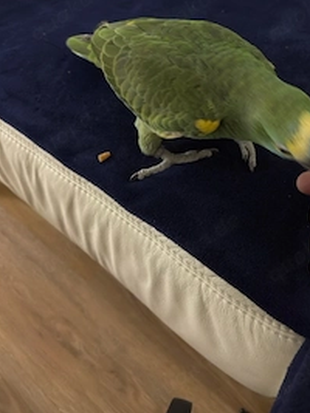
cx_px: 228
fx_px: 430
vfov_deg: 50.6
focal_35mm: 36
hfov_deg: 38.7
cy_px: 144
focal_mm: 6.76
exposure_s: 1/17
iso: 640
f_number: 1.78
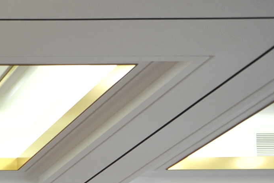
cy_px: 414
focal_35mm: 176
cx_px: -330
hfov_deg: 10.4
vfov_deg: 7.4
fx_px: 1339
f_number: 4
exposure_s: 1/125
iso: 800
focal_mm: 38
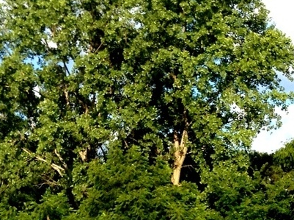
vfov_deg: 12.1
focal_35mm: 119
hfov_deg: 16.2
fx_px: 1009
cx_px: 309
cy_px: 269
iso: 32
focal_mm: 3.3
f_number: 2.4
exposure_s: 1/644
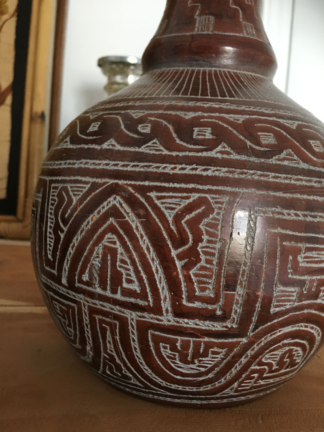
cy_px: 216
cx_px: 162
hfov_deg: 48.2
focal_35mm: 29
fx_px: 362
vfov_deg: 61.7
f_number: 2.2
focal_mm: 4.15
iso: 200
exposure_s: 1/20
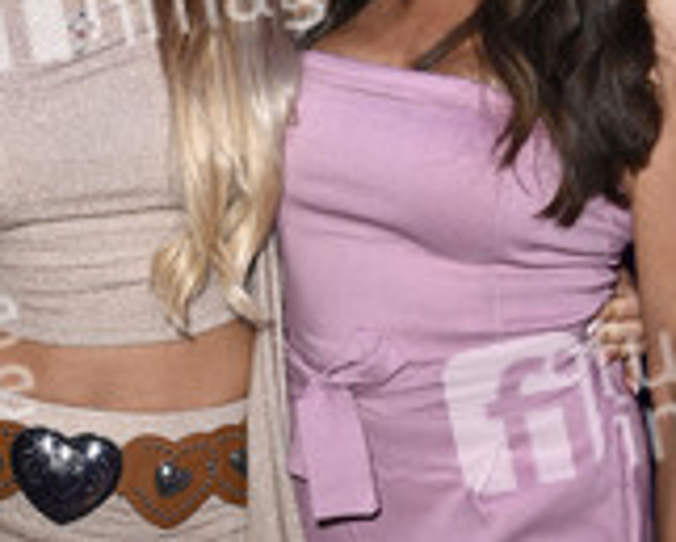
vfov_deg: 13.8
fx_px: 2242
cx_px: 277
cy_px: 185
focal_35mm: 112
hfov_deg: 17.1
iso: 400
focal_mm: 48
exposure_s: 1/250
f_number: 5.6
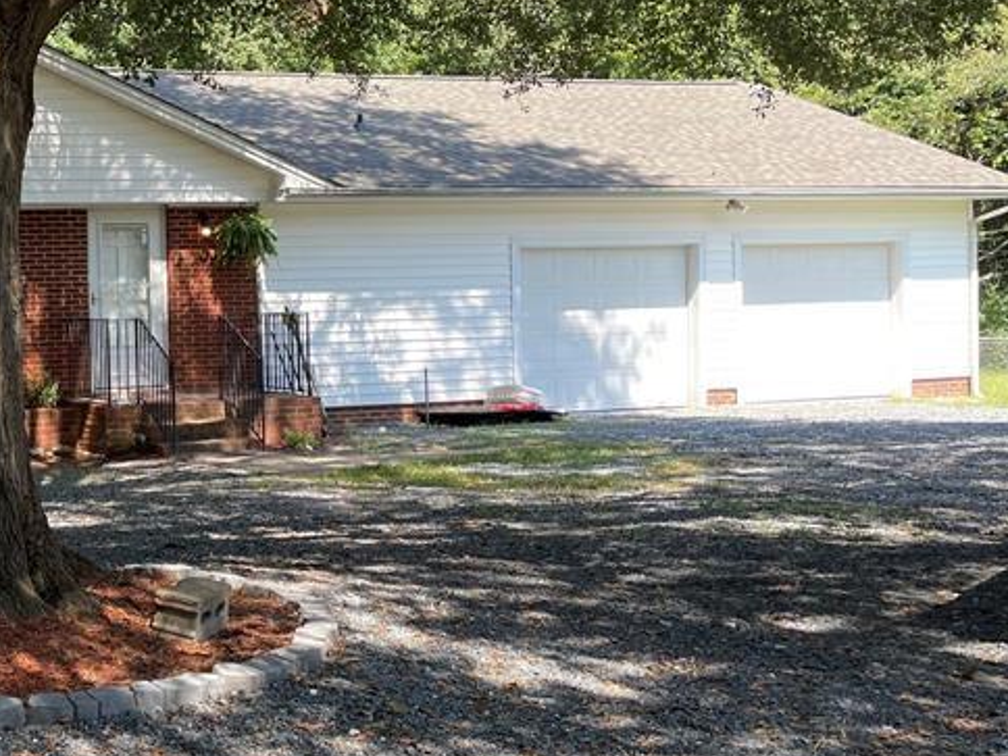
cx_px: -21
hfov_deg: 32.0
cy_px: 314
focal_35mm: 55
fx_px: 1602
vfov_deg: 26.5
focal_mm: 4.2
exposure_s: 1/373
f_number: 1.6
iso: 32
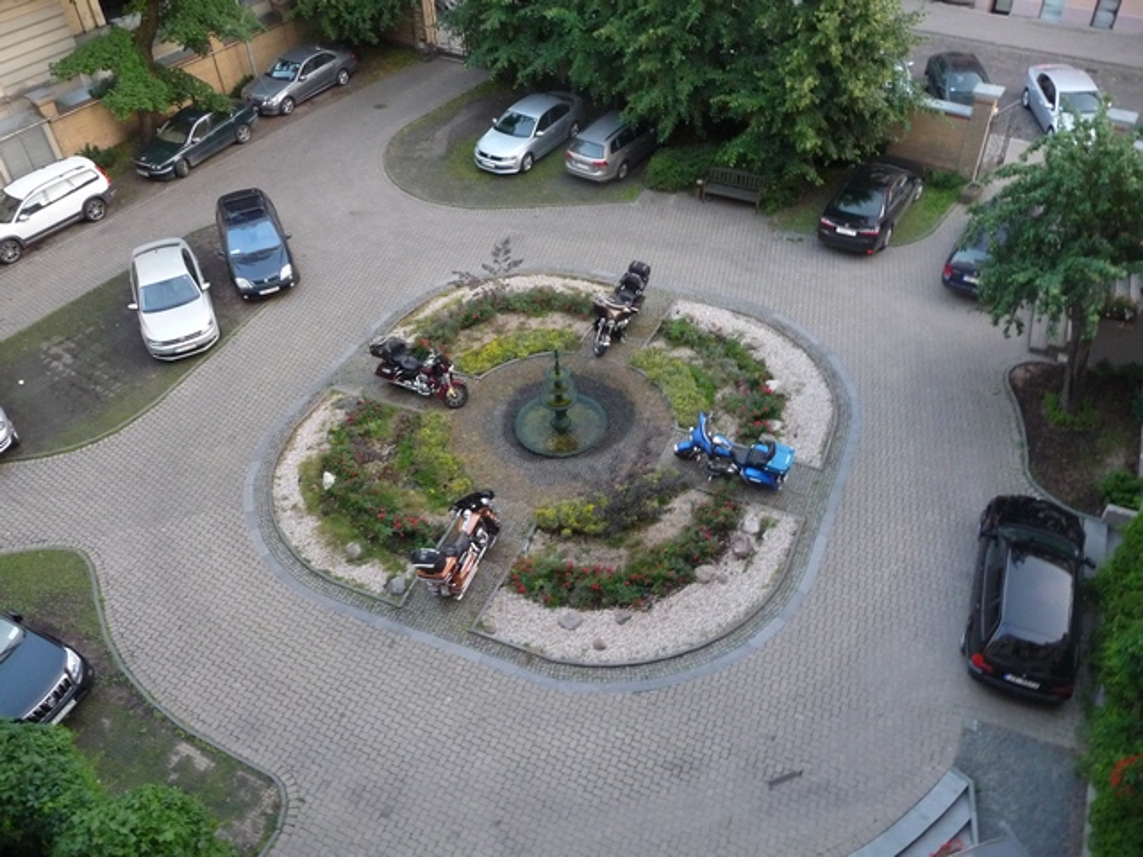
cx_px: 572
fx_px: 925
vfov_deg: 49.7
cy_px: 428
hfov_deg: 63.4
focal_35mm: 28
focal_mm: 4.7
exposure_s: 1/30
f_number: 3.3
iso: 400
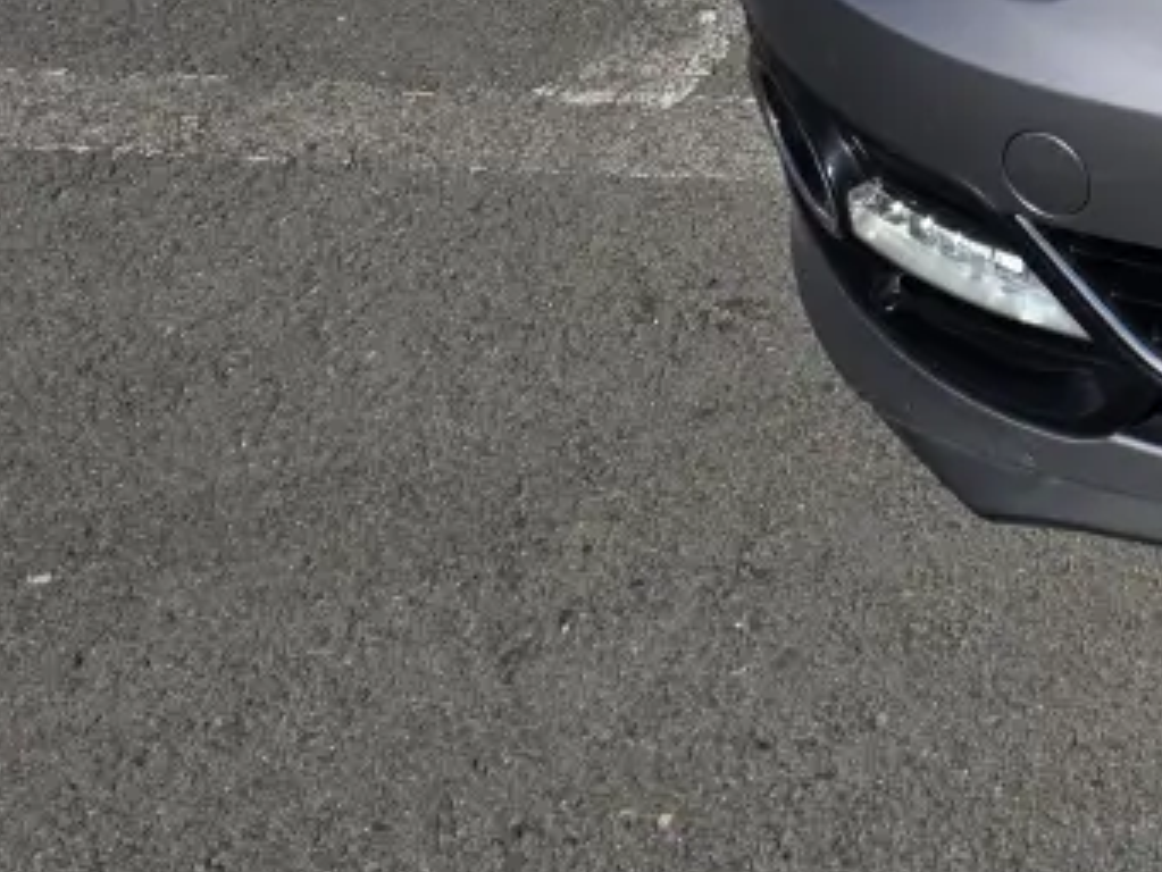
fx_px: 3257
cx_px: 2021
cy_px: -508
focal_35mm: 97
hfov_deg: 17.0
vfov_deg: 14.1
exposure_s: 1/7944
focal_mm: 6.3
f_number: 1.7
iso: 50
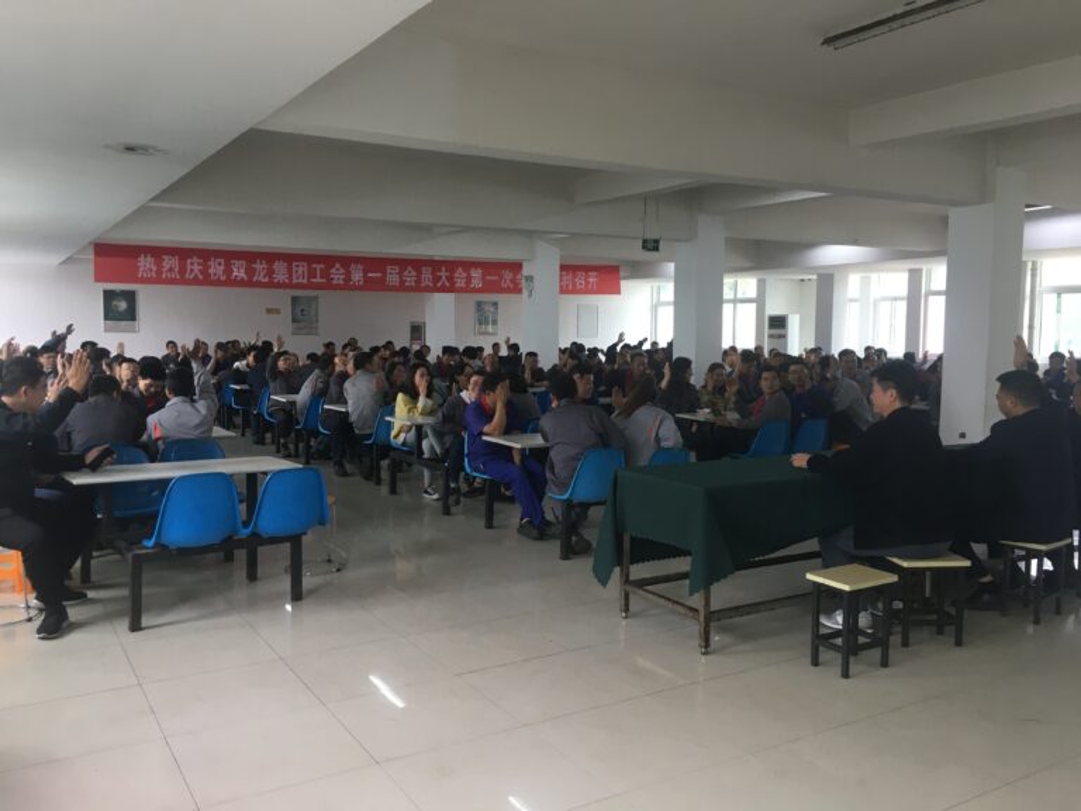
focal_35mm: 29
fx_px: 906
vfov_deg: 48.2
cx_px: 540
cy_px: 406
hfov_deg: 61.7
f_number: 2.2
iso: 80
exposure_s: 1/33
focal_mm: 4.15
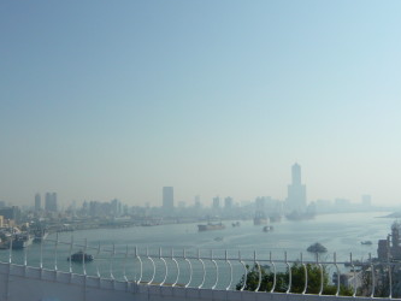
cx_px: 214
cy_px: 162
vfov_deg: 34.4
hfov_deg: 44.8
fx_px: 487
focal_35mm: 42
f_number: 8
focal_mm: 4.6
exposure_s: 1/500
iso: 100
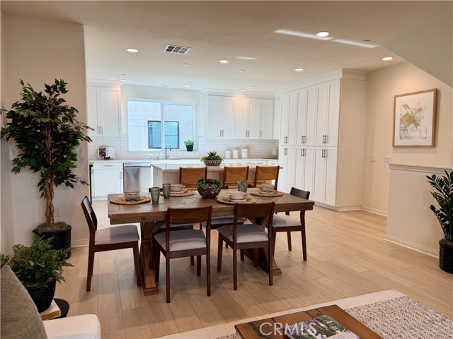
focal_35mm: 24
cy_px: 170
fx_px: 314
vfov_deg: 56.8
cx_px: 226
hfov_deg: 71.6
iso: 64
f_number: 1.78
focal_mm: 6.76
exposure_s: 1/165
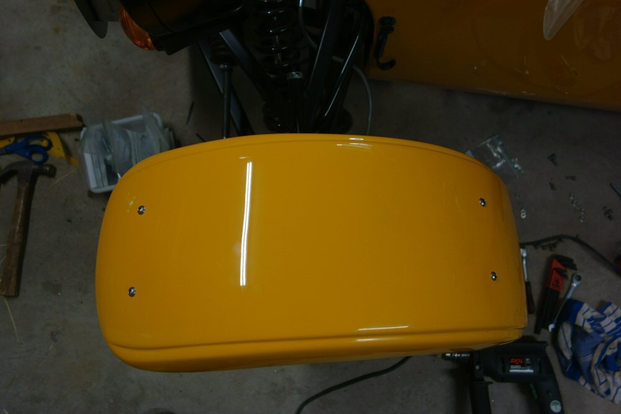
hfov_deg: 65.5
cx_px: 310
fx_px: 483
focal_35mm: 28
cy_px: 207
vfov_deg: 46.4
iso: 125
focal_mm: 10.4
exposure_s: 1/100
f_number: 2
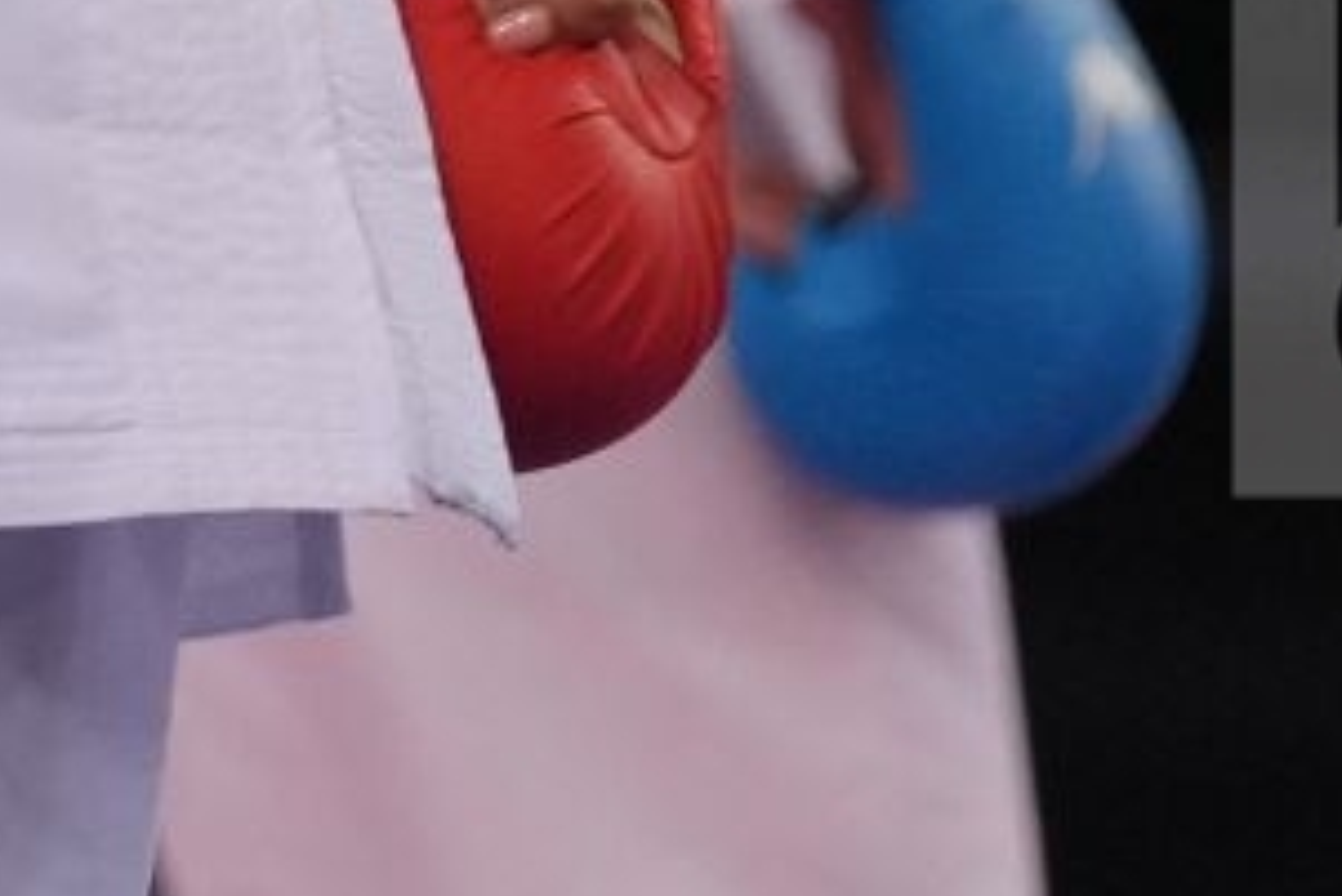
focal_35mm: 1598
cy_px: -1493
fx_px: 59596
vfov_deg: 0.9
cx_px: -1373
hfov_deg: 1.3
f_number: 2.8
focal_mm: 178
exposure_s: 1/1000
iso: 1600
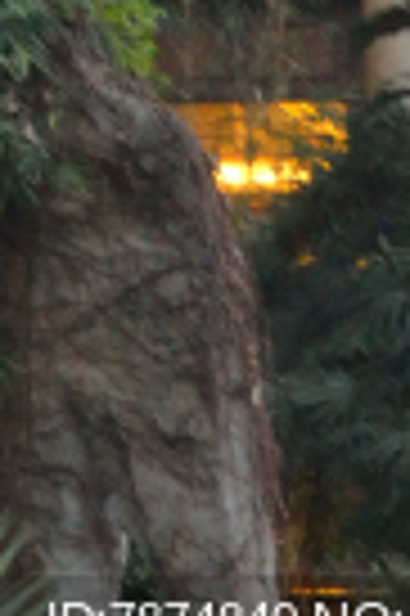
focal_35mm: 449
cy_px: -1592
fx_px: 7689
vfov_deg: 4.3
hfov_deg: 3.0
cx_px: -487
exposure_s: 1/25
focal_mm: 40
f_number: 4.5
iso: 1600
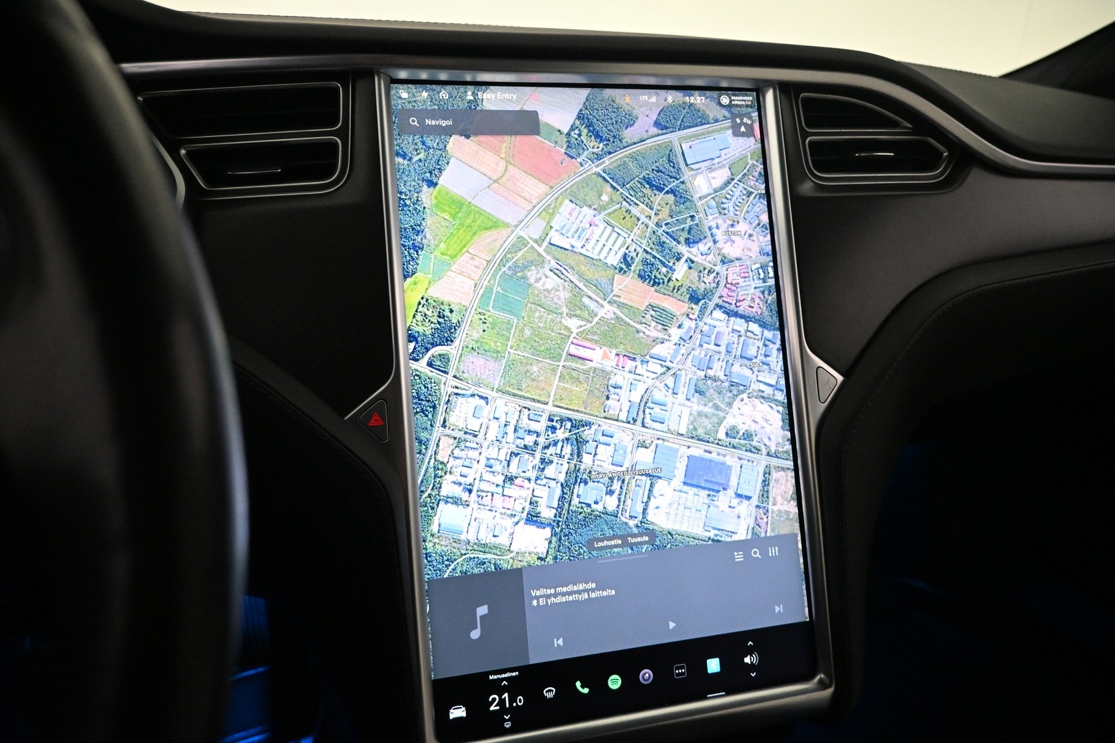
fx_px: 743
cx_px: 558
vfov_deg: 53.1
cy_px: 372
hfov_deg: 73.7
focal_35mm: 24
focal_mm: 16
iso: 4000
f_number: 3.5
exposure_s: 1/250
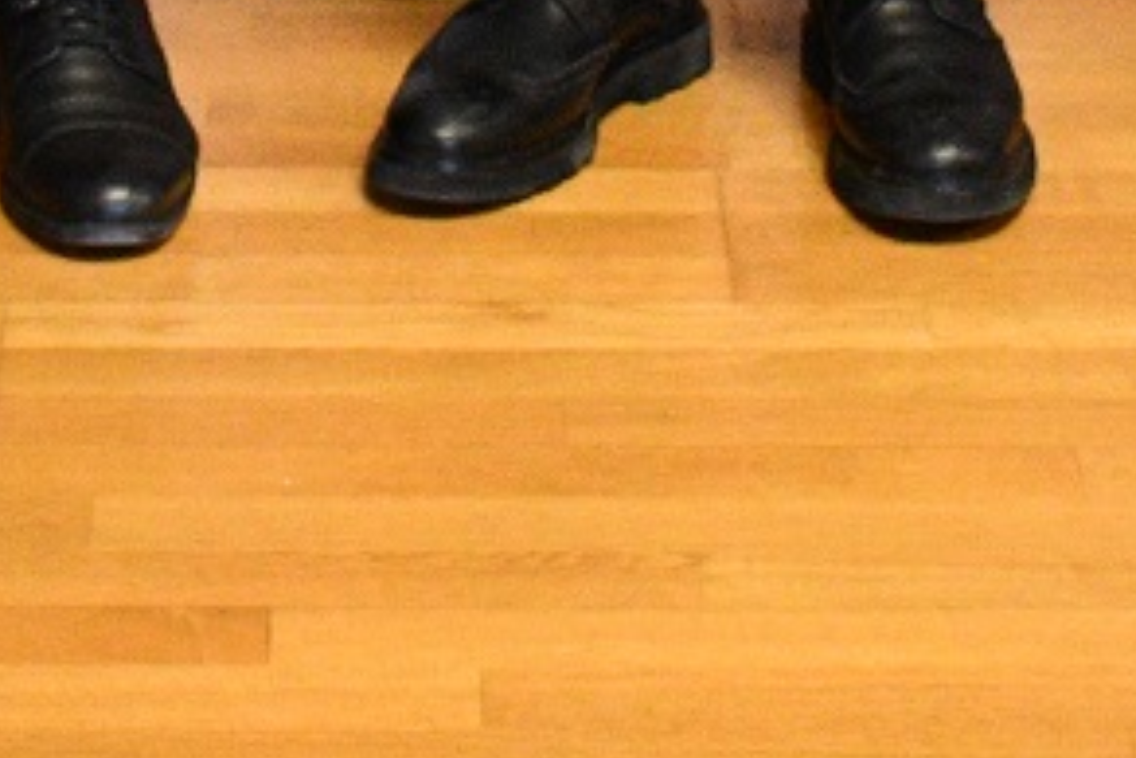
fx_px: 6626
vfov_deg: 6.0
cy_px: -1579
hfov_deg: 9.8
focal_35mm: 210
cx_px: 484
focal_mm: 23
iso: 2800
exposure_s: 1/125
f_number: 3.8
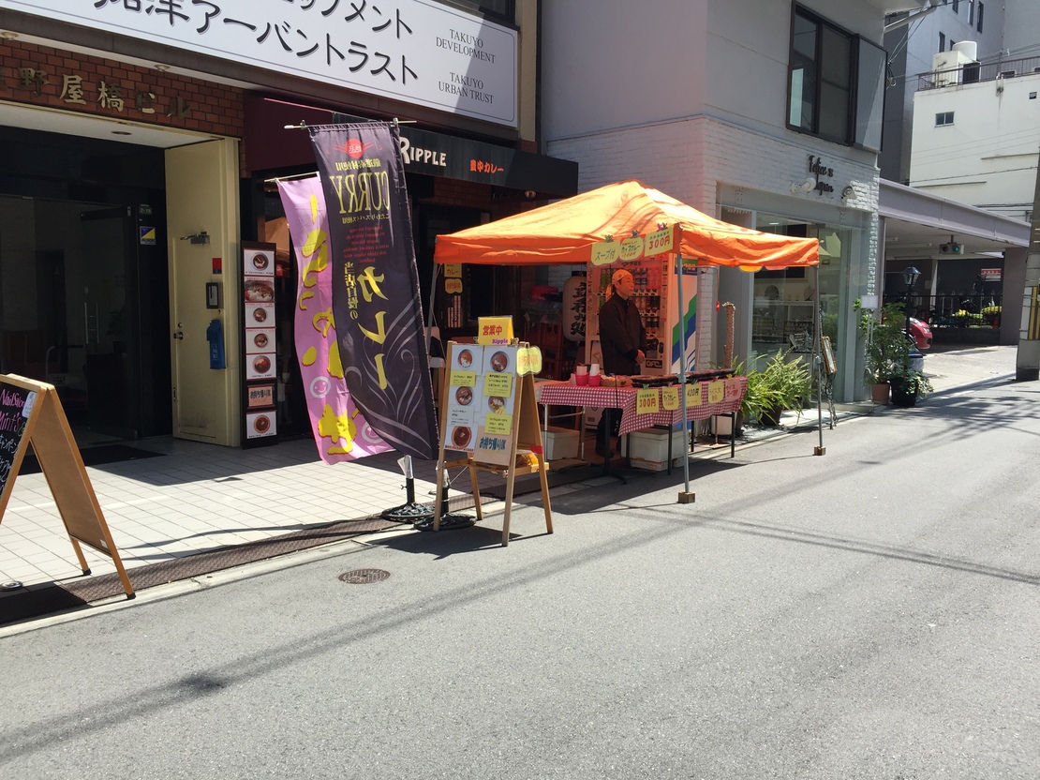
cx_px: 520
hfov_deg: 61.7
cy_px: 390
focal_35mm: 29
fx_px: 871
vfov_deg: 48.2
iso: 32
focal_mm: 4.15
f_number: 2.2
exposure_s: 1/942
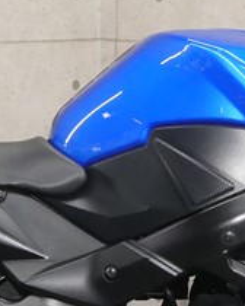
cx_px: 159
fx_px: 1595
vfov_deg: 11.0
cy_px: 201
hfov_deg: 8.8
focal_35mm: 176
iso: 640
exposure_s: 1/80
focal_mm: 6.7
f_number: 3.7
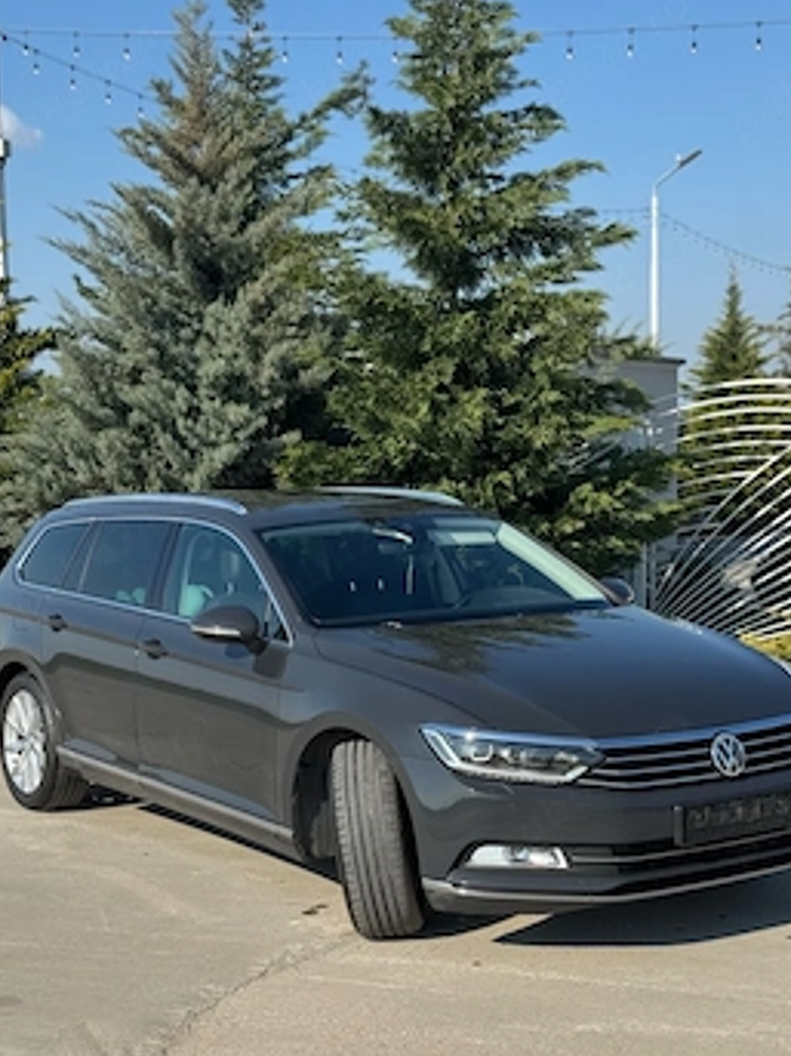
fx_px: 1707
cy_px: 585
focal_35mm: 56
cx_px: 412
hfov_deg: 26.1
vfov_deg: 34.3
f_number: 1.78
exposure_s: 1/3425
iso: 64
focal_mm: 6.76
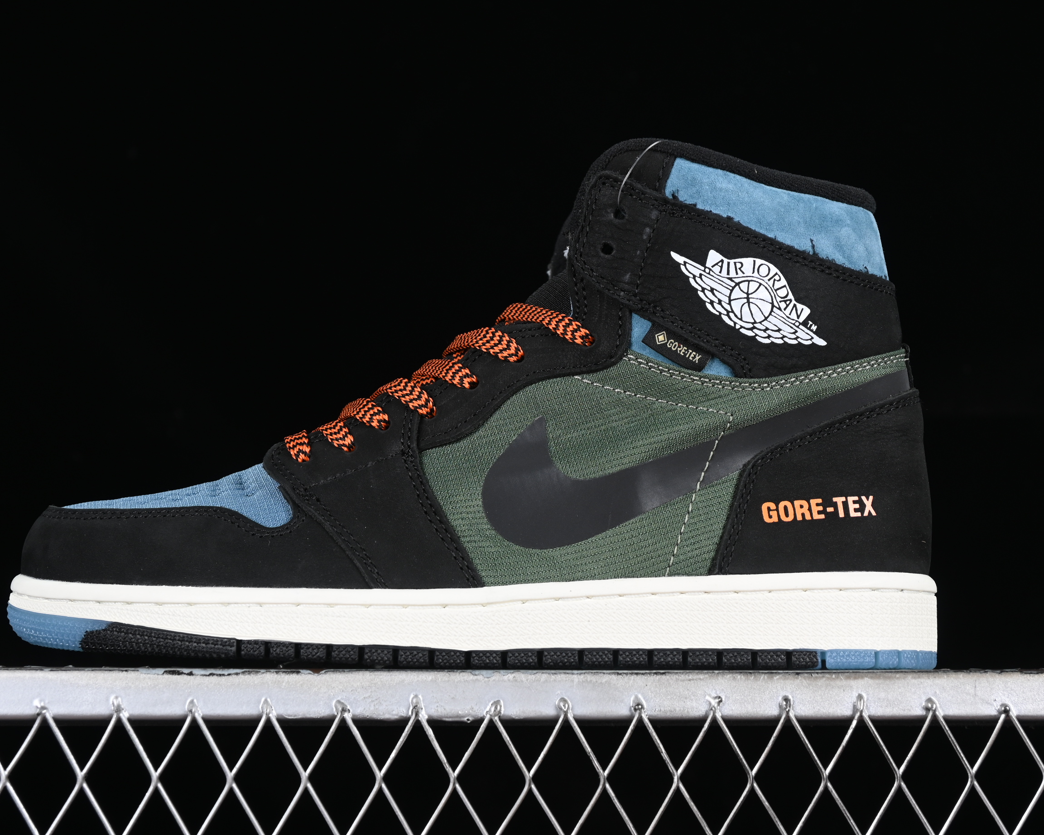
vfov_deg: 18.1
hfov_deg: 22.5
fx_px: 2626
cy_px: 419
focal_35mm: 85
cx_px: 471
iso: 160
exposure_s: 1/60
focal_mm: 50
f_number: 6.3
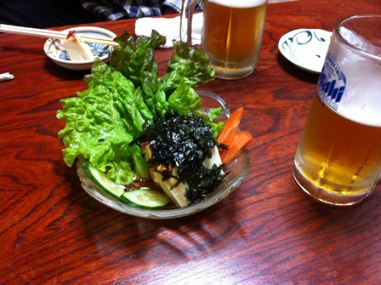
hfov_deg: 52.7
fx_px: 385
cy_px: 142
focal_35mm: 35
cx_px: 190
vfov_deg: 40.6
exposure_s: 1/15
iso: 250
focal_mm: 3.85
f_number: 2.8
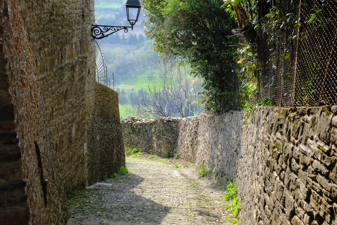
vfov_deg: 18.2
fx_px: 702
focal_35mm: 75
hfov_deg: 27.0
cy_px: 112
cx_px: 168
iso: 500
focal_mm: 50
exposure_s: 1/60
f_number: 16
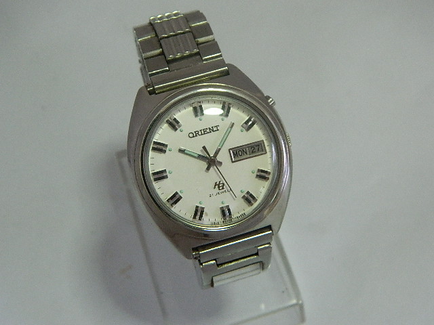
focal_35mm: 70
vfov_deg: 21.0
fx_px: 878
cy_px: 162
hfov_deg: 27.8
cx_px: 217
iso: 400
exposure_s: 1/13
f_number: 4
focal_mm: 12.6
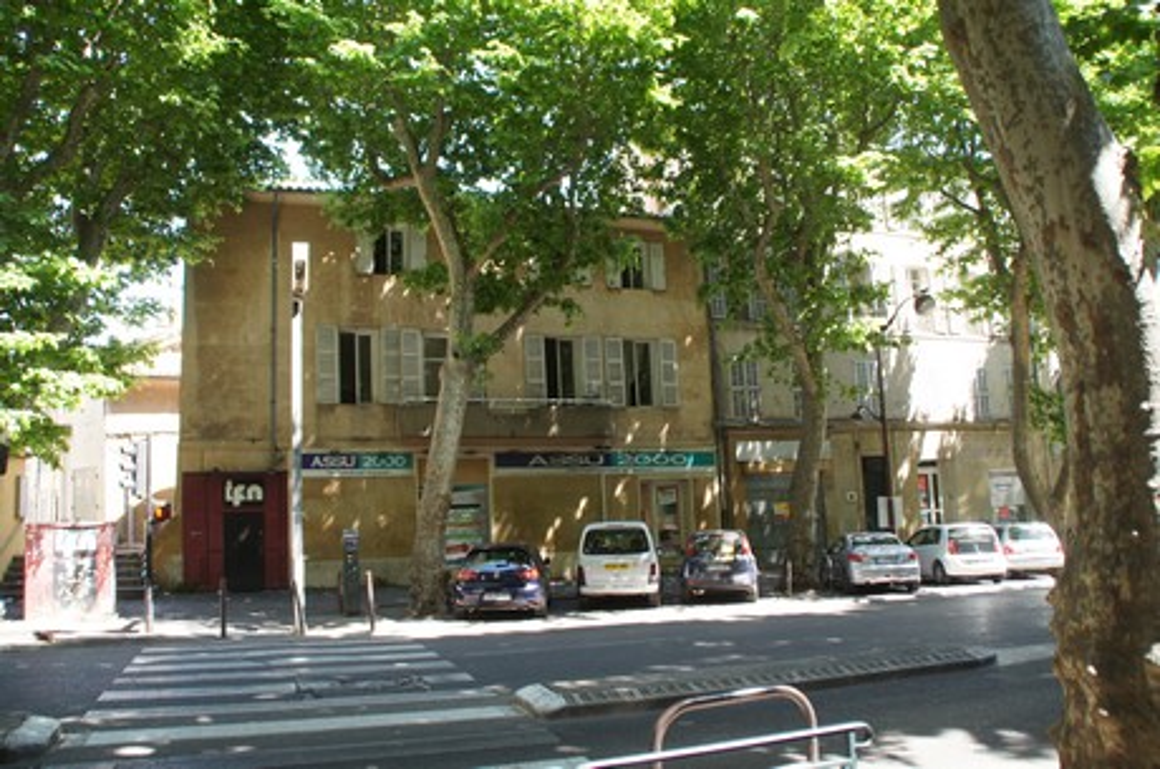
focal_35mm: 27
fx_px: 868
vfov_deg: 47.8
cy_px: 384
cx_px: 580
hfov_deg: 67.5
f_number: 4.5
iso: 100
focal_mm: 18
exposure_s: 1/60
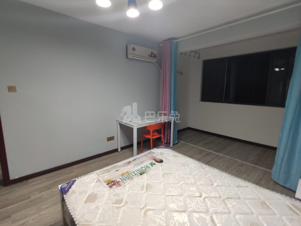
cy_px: 113
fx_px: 131
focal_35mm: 15
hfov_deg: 98.1
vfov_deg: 81.8
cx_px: 150
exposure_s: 1/33
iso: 455
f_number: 2.2
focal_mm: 2.25
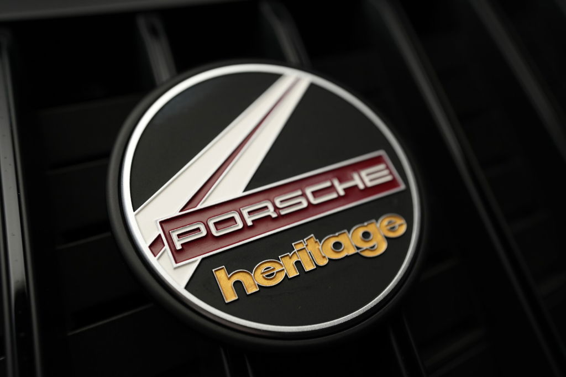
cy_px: 188
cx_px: 283
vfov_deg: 37.8
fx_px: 550
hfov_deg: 54.4
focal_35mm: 35
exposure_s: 1/40
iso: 640
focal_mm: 35
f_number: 4
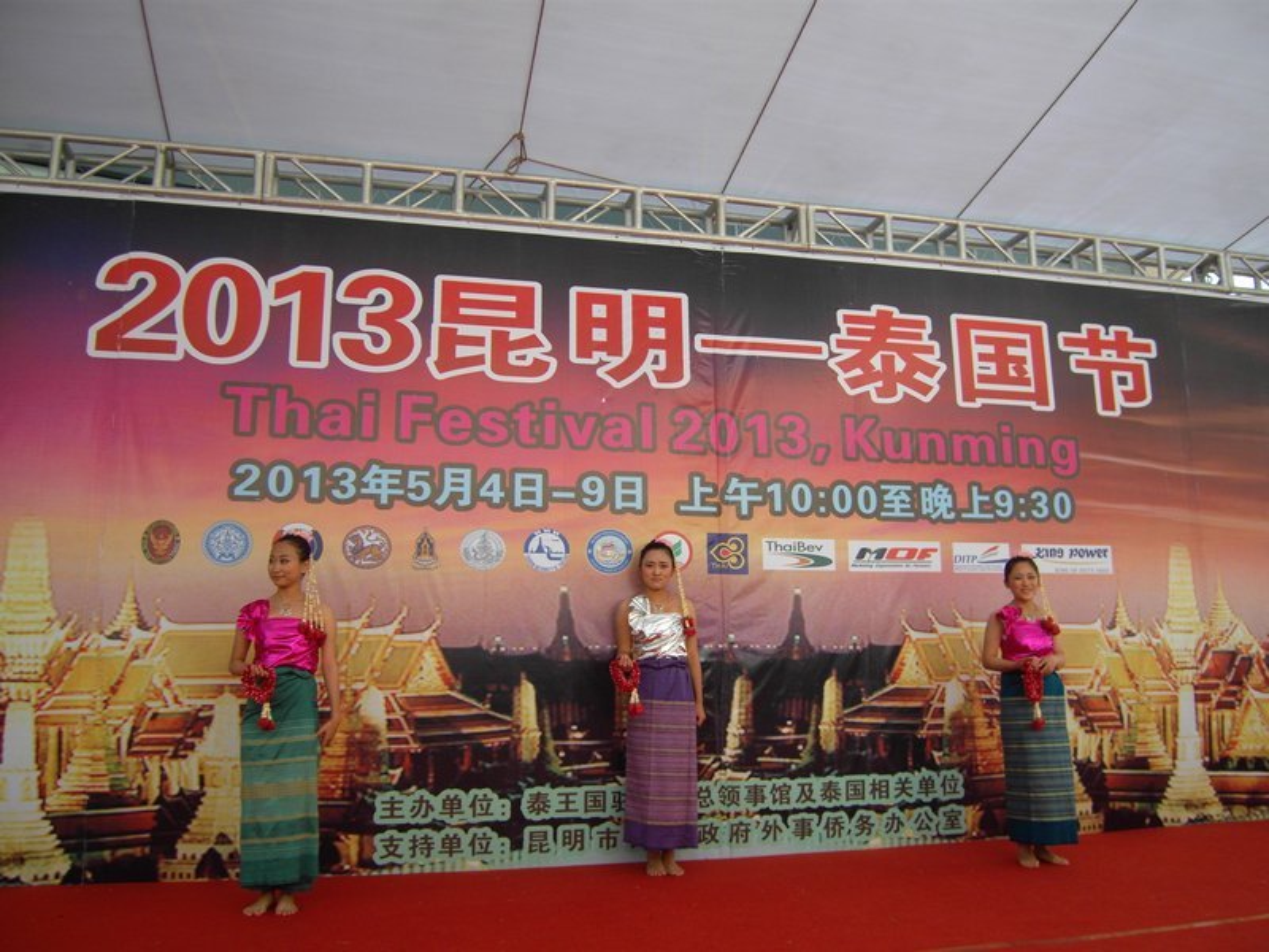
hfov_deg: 63.4
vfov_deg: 49.7
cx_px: 634
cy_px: 476
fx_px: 1026
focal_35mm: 28
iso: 80
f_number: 7.3
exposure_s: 1/80
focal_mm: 6
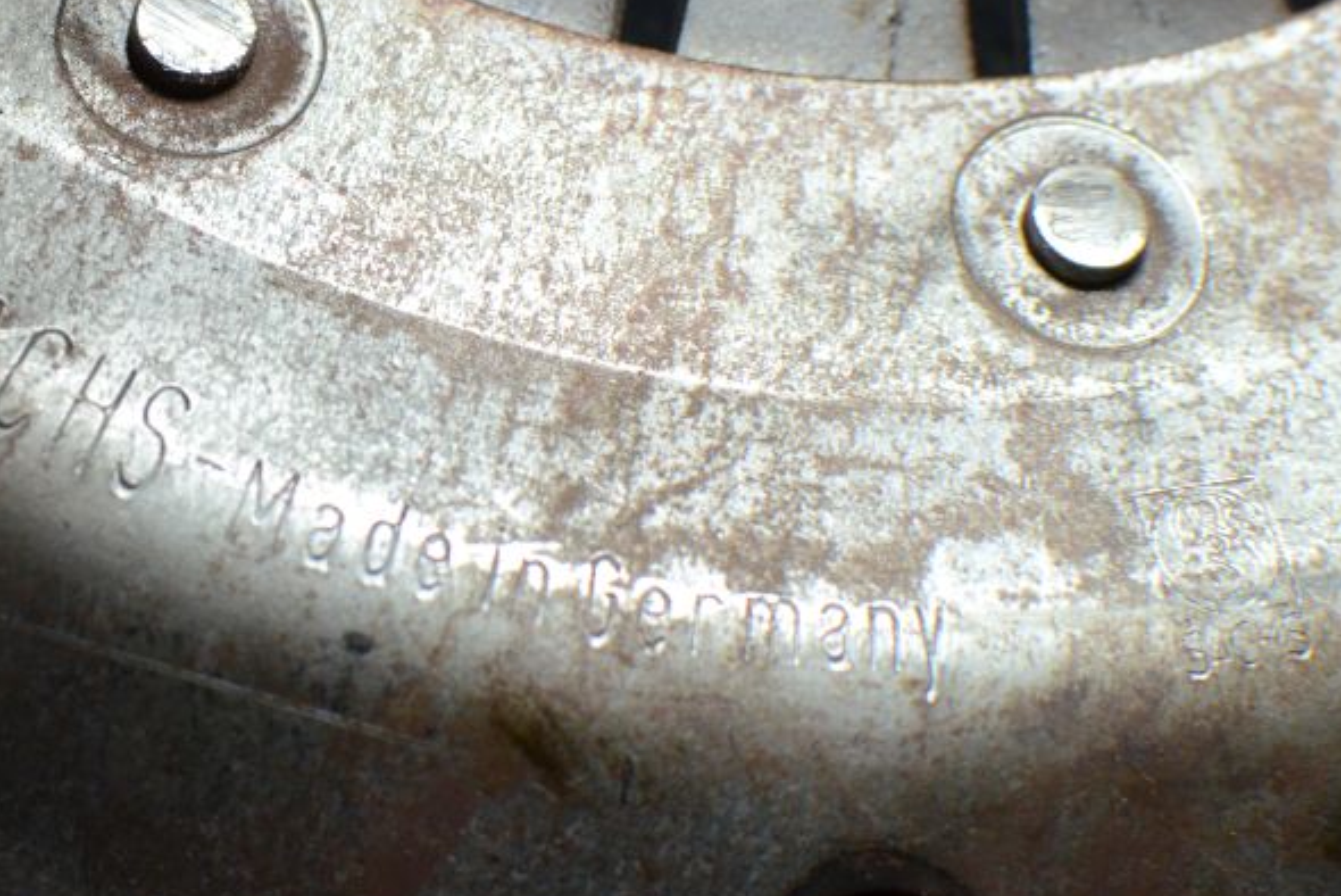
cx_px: 200
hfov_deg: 22.0
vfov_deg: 15.0
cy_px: 241
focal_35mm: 91
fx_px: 3386
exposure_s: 1/200
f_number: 5.6
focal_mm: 35
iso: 2000
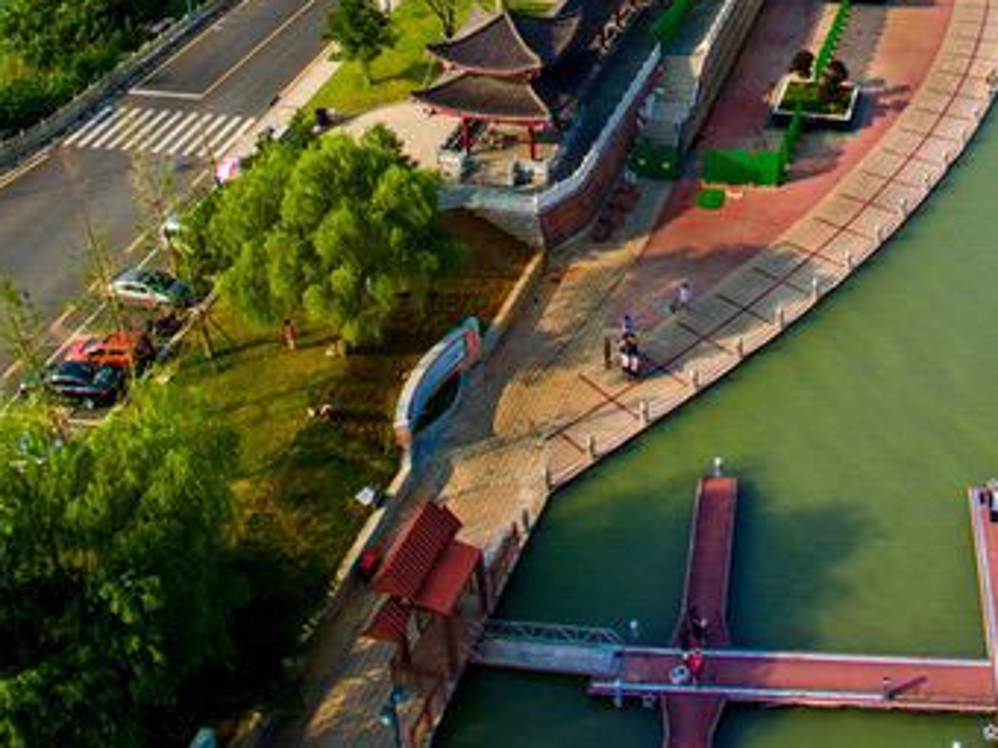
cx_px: 766
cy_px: -97
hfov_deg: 39.2
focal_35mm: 47
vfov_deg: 27.9
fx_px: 1355
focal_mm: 3.61
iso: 100
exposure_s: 1/430
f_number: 2.8
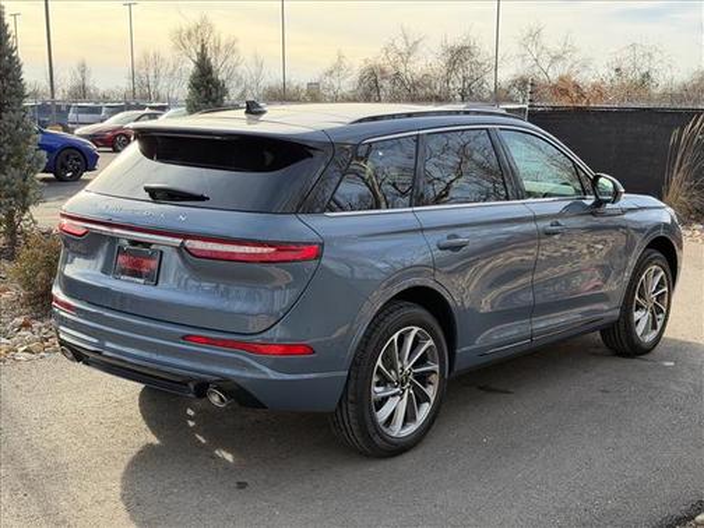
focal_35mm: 48
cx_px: 352
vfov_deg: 30.3
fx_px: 976
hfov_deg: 39.7
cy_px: 264
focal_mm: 6.76
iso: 80
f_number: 1.78
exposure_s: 1/1116
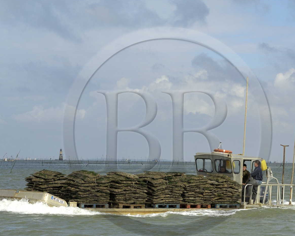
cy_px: 132
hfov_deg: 12.1
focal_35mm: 159
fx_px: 1388
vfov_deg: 9.7
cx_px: 166
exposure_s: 1/500
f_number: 4.8
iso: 100
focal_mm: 82
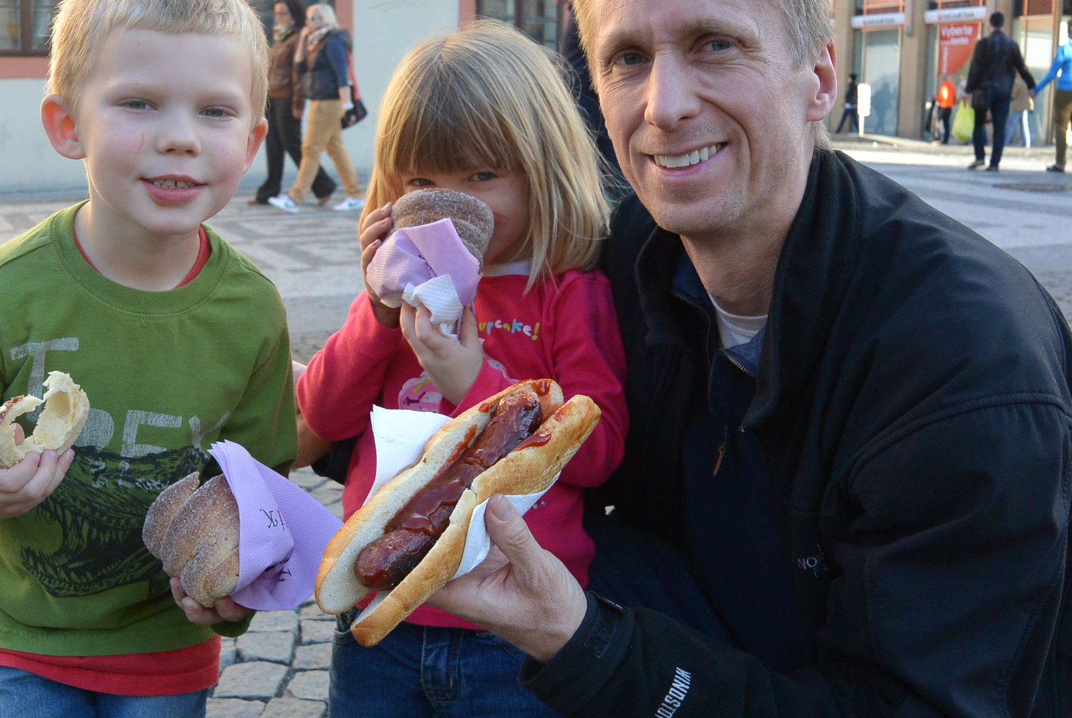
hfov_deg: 45.9
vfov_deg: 31.9
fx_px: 1252
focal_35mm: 42
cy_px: 304
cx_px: 391
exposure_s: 1/400
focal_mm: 11
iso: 200
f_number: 3.5
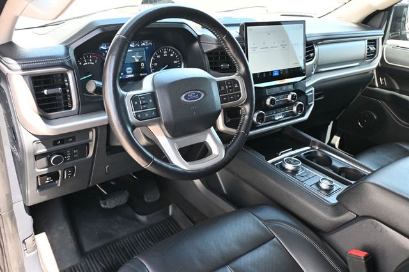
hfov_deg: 60.7
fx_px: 349
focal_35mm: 31
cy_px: 136
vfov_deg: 42.6
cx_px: 204
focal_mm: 20.5
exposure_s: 1/125
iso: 720
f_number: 3.8
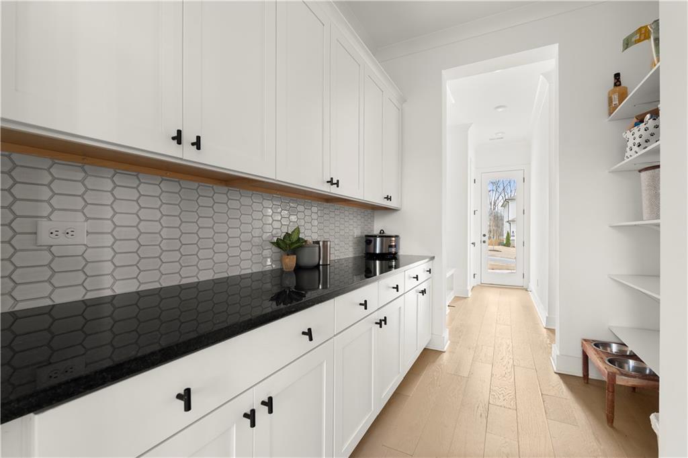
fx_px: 315
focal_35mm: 16
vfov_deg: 72.0
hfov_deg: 95.0
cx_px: 344
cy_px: 229
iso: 320
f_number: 8
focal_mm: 16.5
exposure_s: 1/1.67
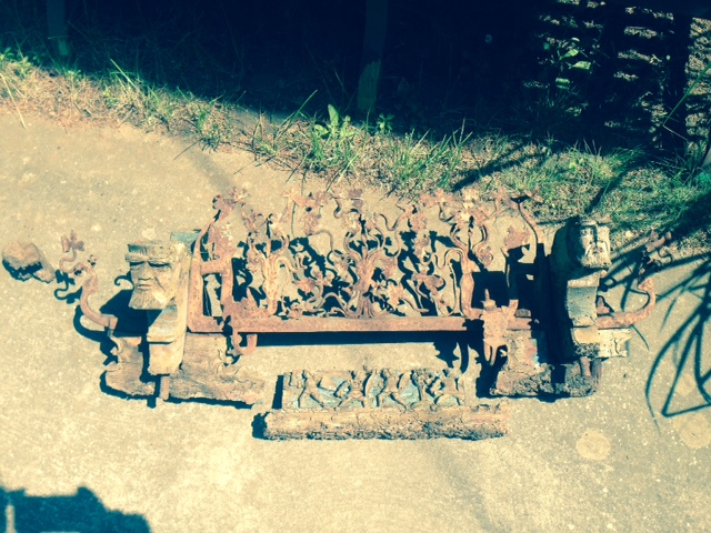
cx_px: 356
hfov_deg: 55.4
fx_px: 678
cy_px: 266
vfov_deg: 42.9
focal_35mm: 33
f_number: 2.4
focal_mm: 4.12
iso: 50
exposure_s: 1/821
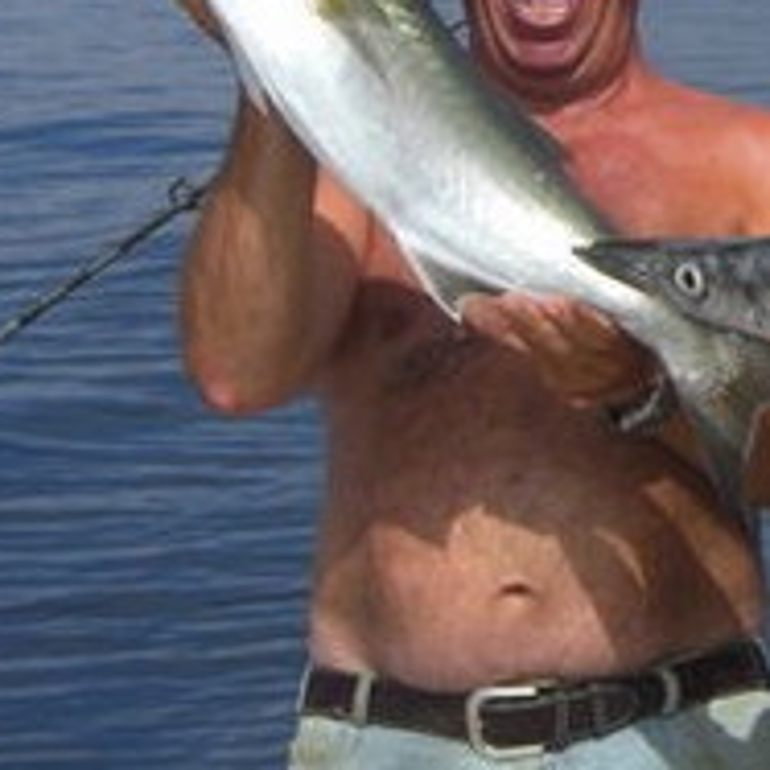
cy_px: 194
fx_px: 2844
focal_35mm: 113
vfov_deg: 15.4
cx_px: 1169
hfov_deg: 14.4
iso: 80
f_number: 8
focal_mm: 7.9
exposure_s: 1/250
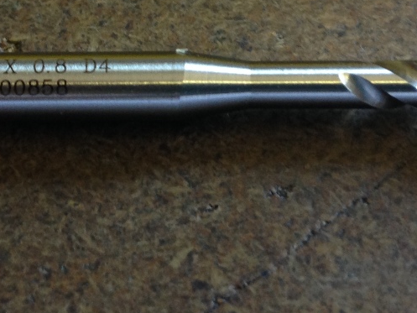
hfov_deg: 22.9
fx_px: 1024
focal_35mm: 85
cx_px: 142
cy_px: 14
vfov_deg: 17.1
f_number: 2.4
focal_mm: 4.12
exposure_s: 1/20
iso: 100
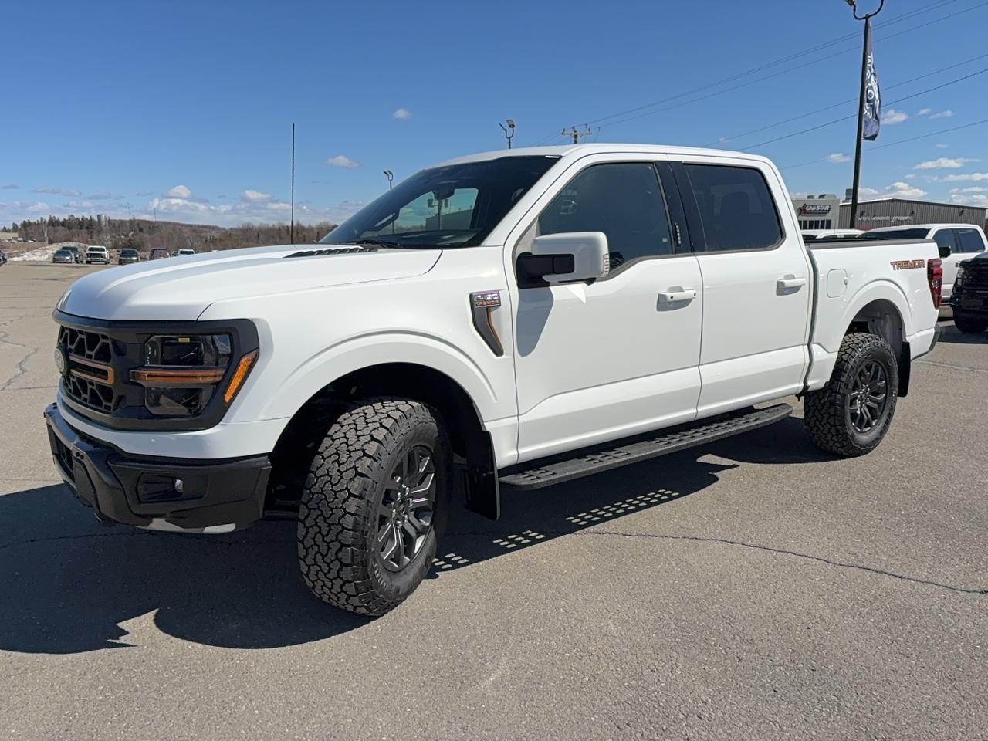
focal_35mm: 26
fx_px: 742
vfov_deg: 53.1
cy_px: 370
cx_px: 494
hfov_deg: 67.3
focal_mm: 5.96
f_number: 1.6
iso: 32
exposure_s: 1/6993
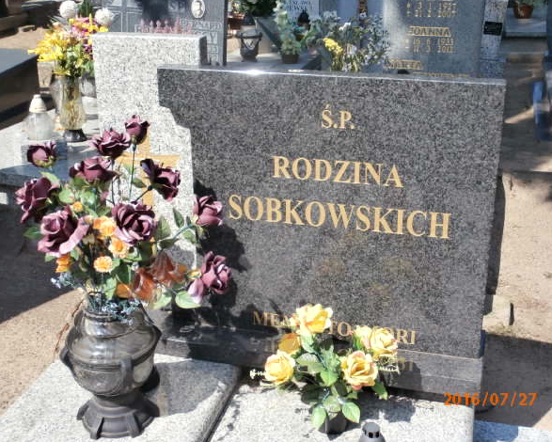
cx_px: 277
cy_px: 220
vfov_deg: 30.3
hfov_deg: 37.3
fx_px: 817
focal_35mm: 50
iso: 100
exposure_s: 1/500
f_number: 4.2
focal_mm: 8.29
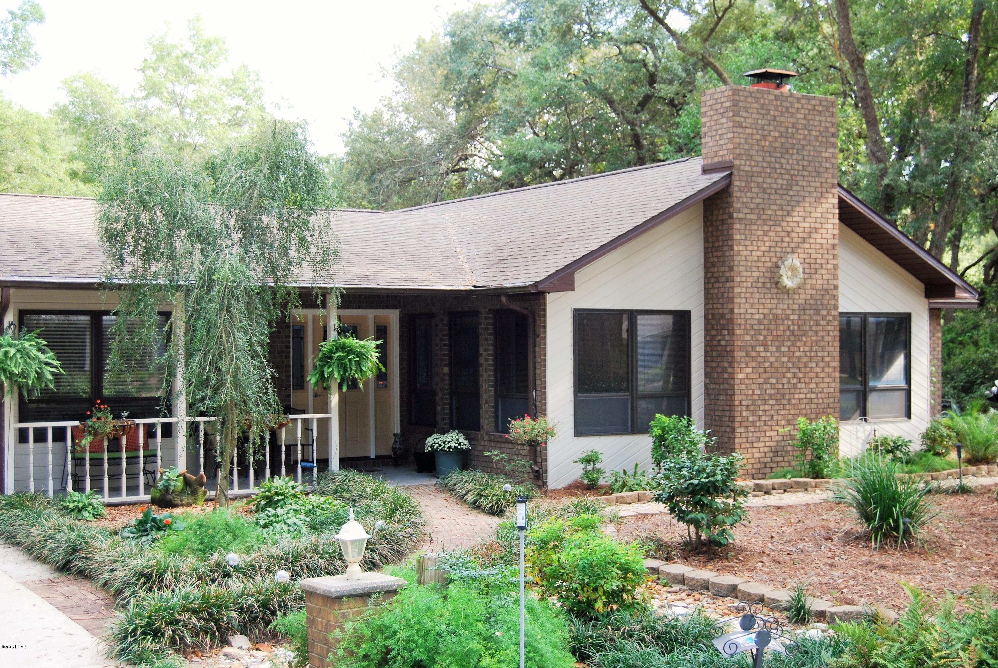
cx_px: 499
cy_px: 334
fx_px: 1332
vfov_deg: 28.1
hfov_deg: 41.1
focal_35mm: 48
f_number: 4.5
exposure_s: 1/80
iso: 200
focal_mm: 32
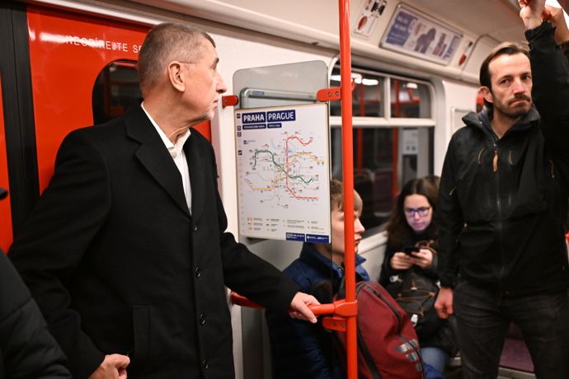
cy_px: 190
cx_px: 284
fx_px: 553
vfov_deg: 37.9
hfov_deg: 54.4
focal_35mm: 35
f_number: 2.8
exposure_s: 1/400
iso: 5000
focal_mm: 35
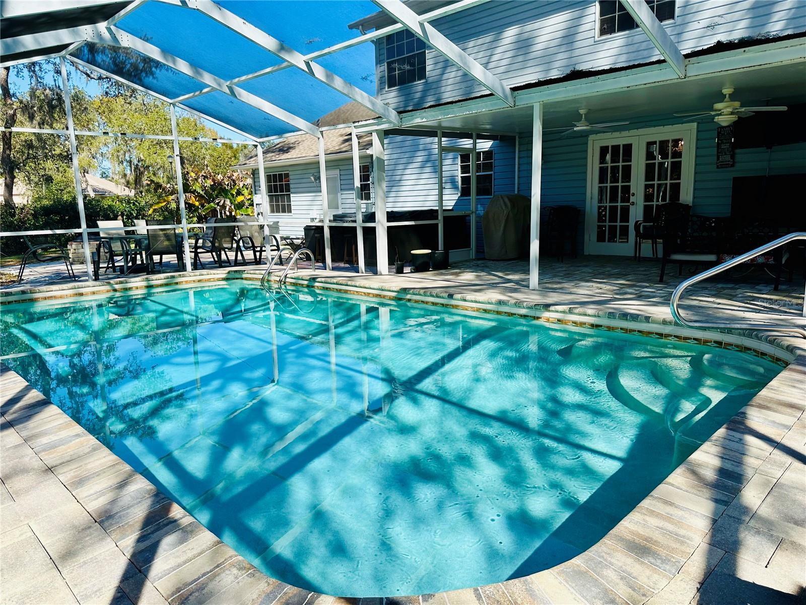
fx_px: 559
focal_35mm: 24
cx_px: 403
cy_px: 302
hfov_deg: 71.6
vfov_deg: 56.8
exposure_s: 1/1453
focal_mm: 6.86
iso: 80
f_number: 1.78
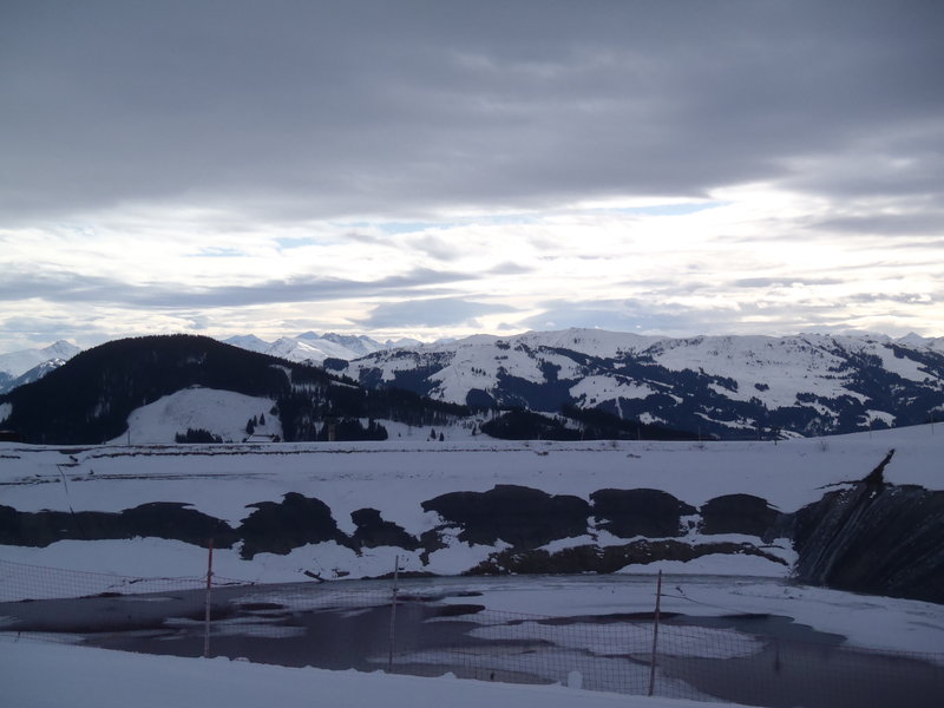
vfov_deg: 28.0
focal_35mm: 52
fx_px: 1418
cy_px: 354
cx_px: 472
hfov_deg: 36.8
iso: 125
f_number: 14
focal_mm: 9.39
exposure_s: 1/100
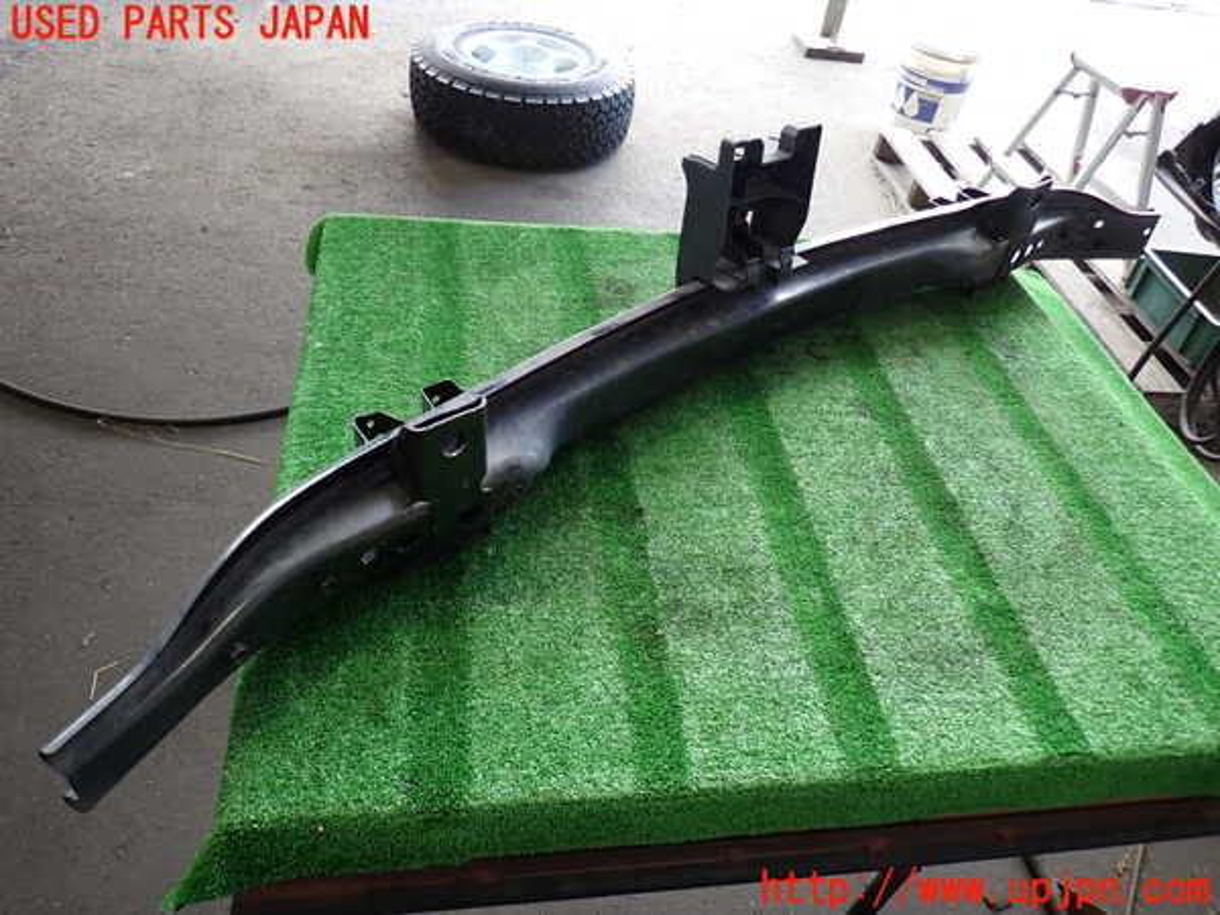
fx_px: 881
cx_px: 610
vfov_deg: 54.9
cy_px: 458
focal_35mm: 25
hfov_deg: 69.4
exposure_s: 1/60
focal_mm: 4.5
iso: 125
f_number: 2
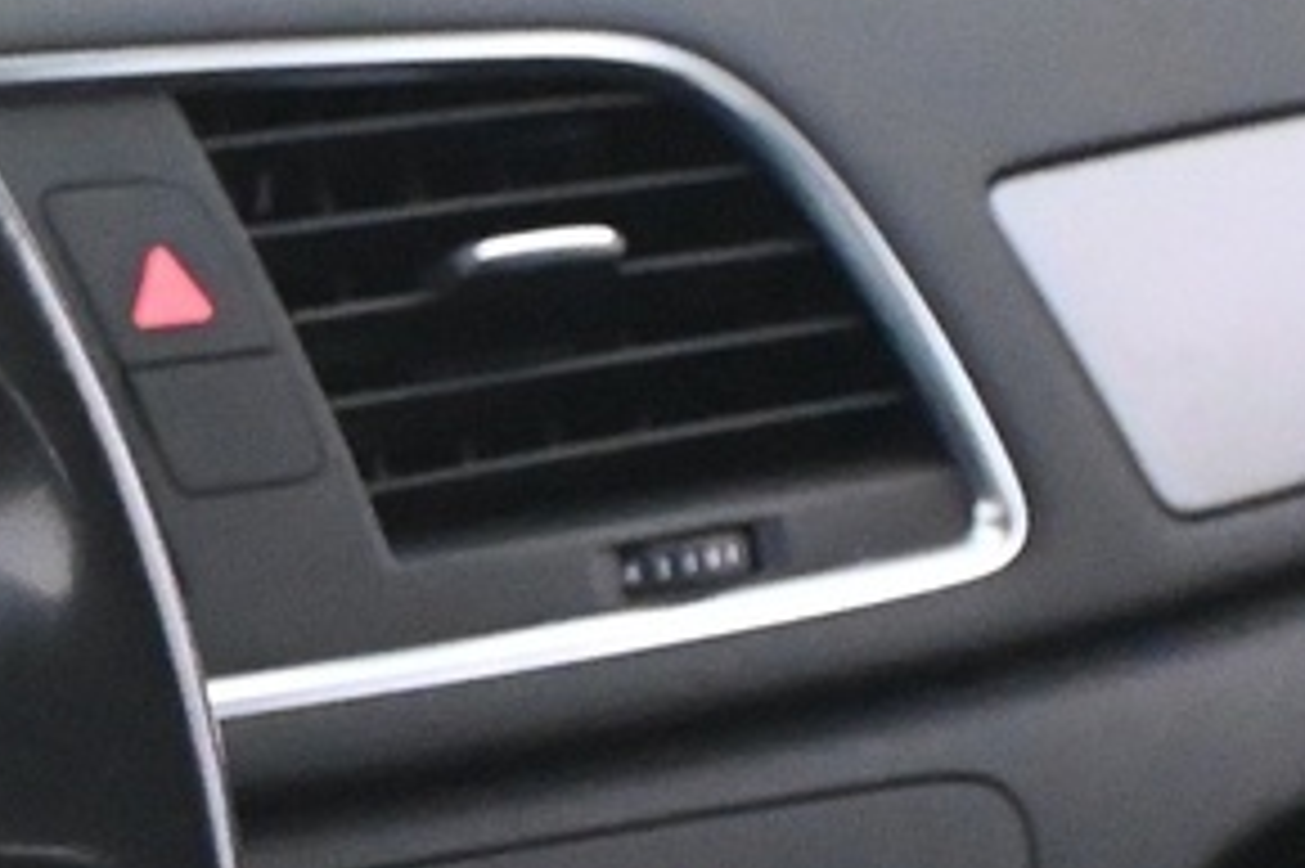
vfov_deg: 7.1
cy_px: 1061
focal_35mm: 193
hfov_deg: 10.0
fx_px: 6985
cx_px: -1107
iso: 8000
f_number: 4.2
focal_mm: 23
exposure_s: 1/60
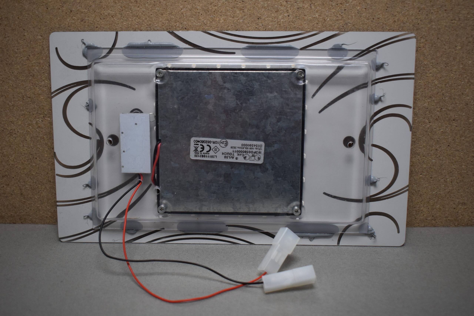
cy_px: 158
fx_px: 553
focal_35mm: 42
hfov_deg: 46.4
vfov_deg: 31.9
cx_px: 237
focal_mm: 28
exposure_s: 1/250
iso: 450
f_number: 4.2
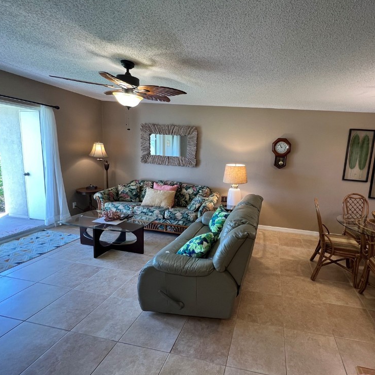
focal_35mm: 16
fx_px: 196
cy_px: 184
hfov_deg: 85.4
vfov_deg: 87.4
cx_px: 239
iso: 160
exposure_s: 1/60
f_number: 1.8
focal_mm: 1.57
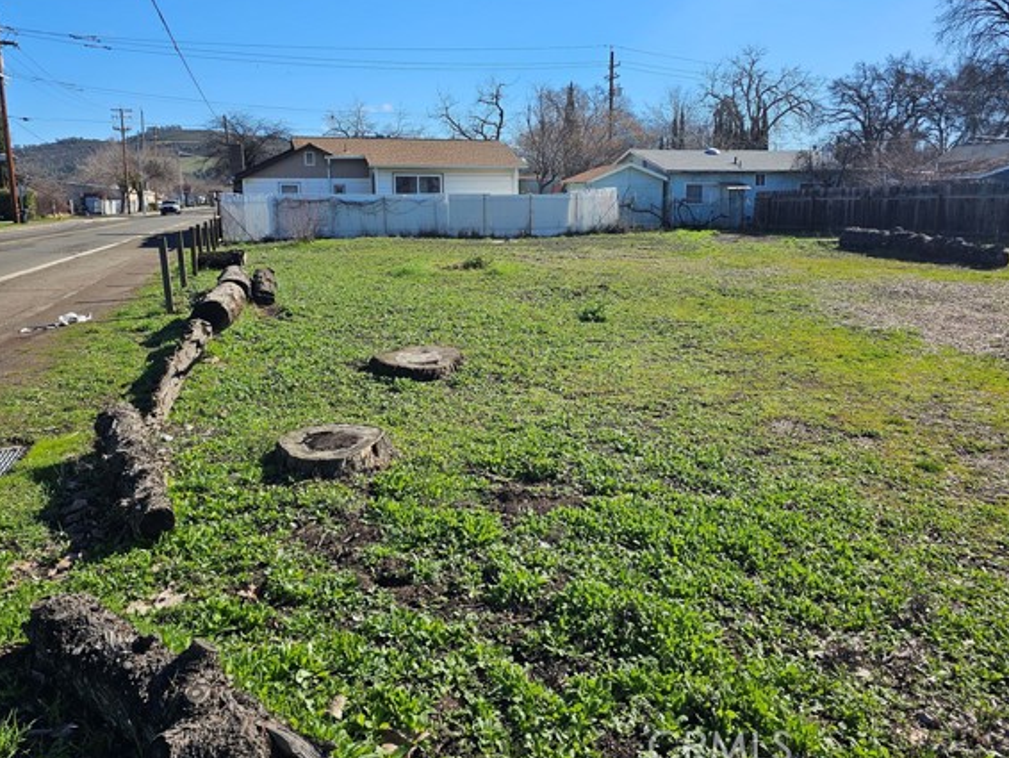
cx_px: 506
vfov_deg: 53.0
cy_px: 344
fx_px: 758
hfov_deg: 67.3
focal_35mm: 26
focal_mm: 6.3
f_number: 1.7
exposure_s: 1/876
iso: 10
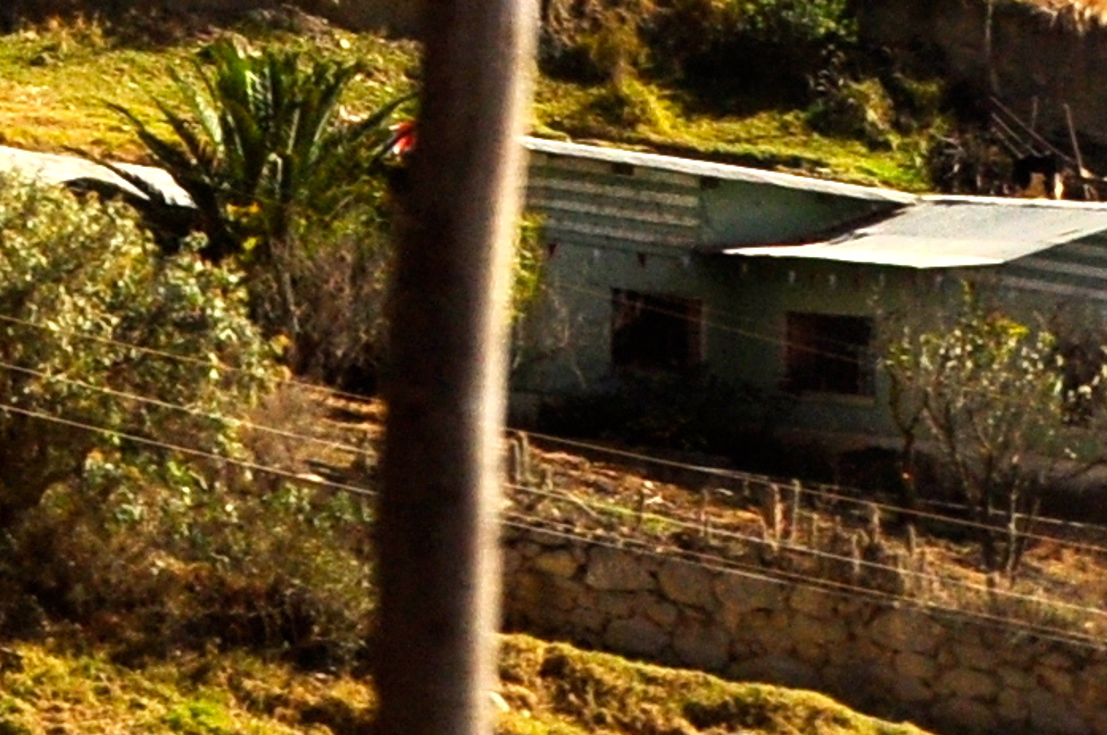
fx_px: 6235
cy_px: -1465
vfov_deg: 6.2
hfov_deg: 8.6
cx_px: -2136
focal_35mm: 203
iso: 400
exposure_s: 1/400
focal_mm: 22
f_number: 10
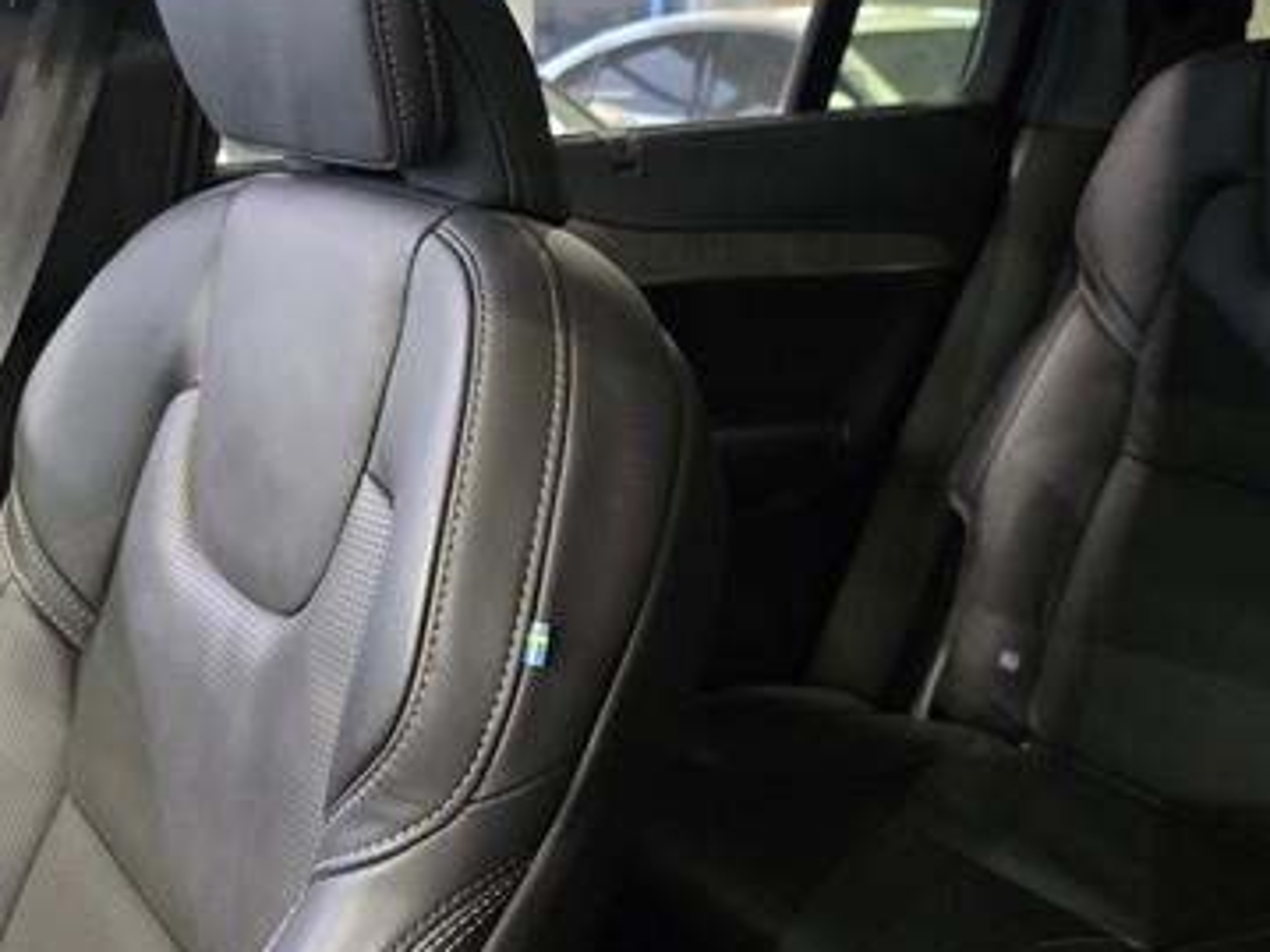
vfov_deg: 35.0
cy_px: 403
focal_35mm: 41
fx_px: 1504
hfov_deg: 44.9
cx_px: 396
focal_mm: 6.3
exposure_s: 1/100
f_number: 1.7
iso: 800
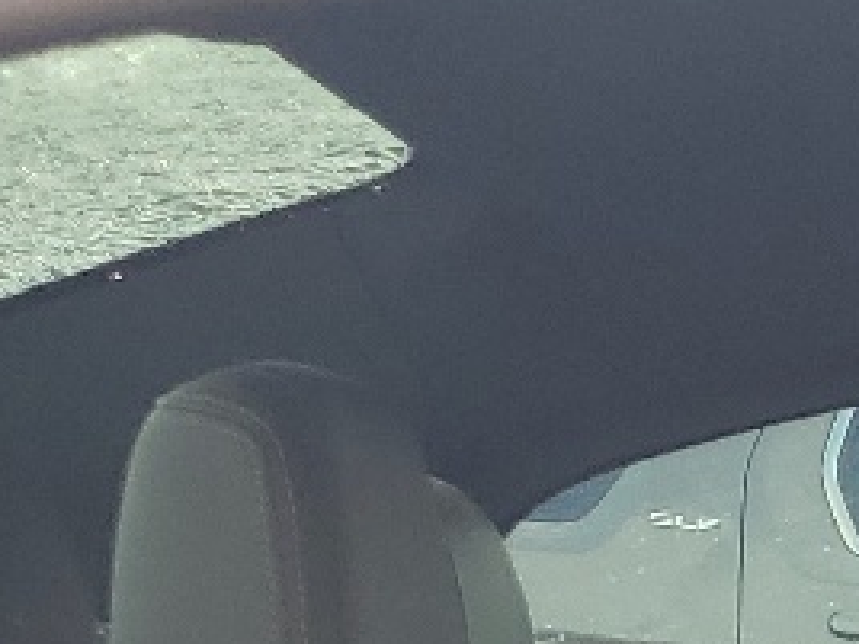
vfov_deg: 8.3
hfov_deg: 11.9
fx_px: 3846
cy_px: 1842
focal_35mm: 155
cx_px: 1436
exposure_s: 1/345
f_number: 1.5
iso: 50
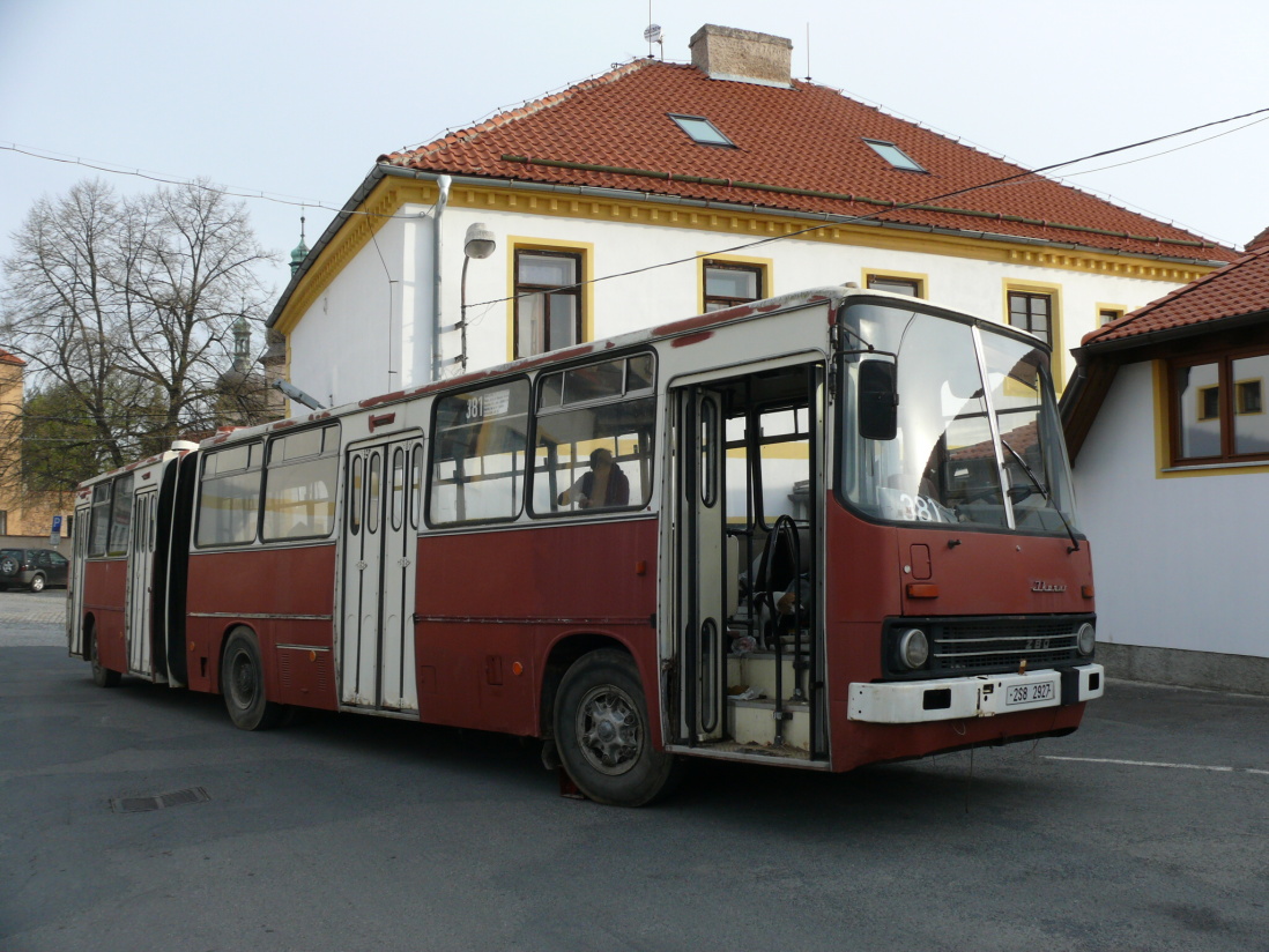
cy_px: 476
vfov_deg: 40.7
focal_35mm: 35
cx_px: 634
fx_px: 1283
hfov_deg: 52.6
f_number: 5
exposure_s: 1/200
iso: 100
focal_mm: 7.4
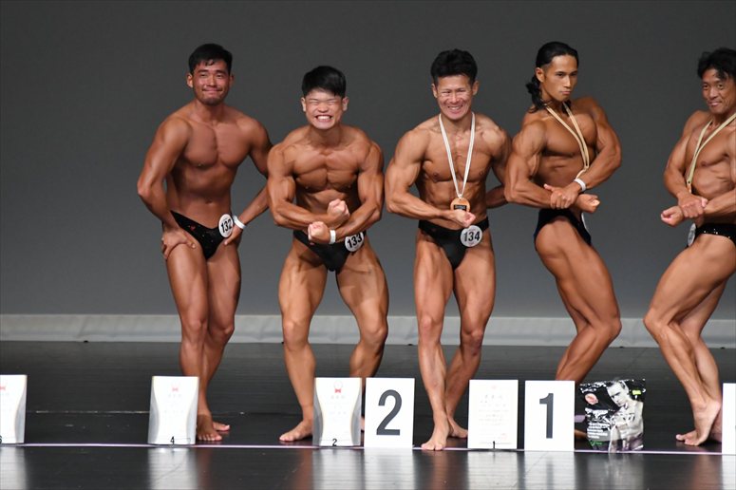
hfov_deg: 5.5
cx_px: 368
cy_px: 245
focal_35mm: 375
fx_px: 7663
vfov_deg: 3.7
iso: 5000
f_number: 5.6
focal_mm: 250
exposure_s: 1/400
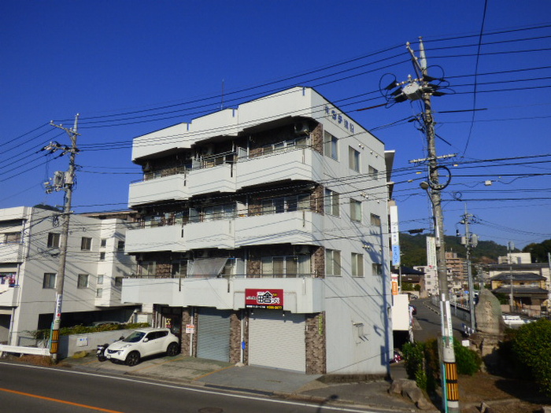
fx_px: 398
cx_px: 276
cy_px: 206
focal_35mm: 25
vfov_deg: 54.9
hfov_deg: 69.4
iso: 100
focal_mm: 4.42
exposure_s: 1/2000
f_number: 3.5
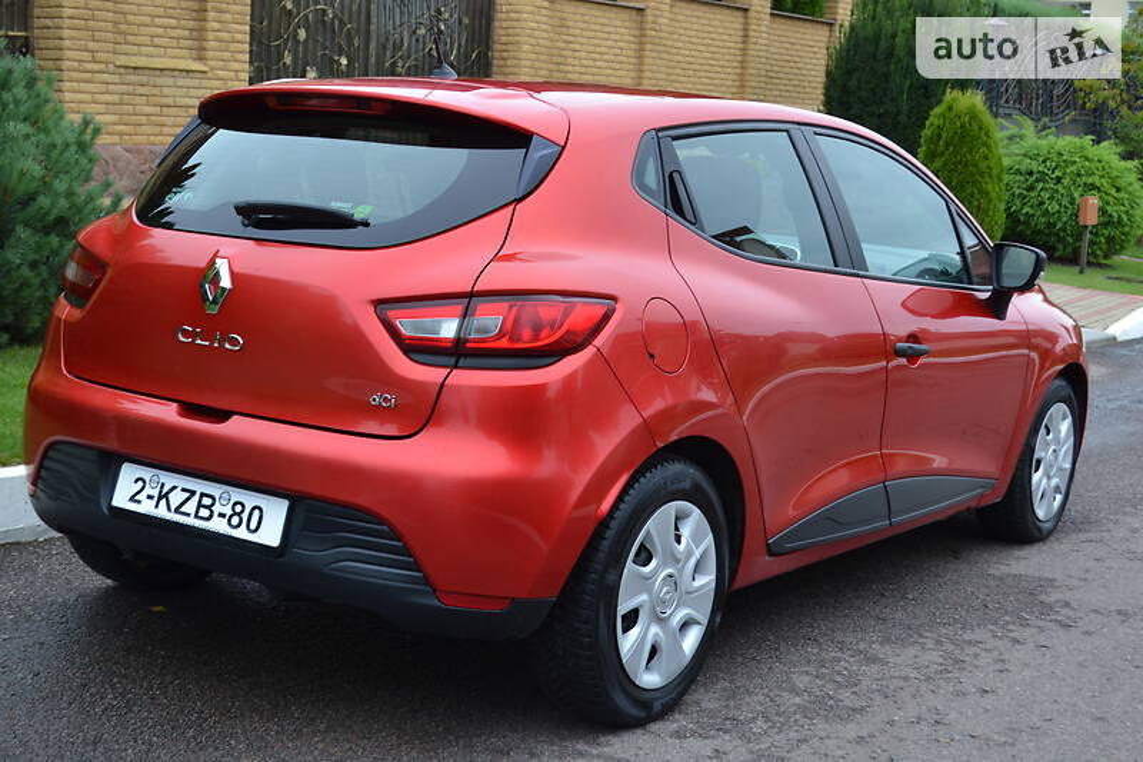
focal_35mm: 51
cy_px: 381
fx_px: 1619
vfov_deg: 26.5
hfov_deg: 38.9
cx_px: 572
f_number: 5
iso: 200
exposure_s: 1/60
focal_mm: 34
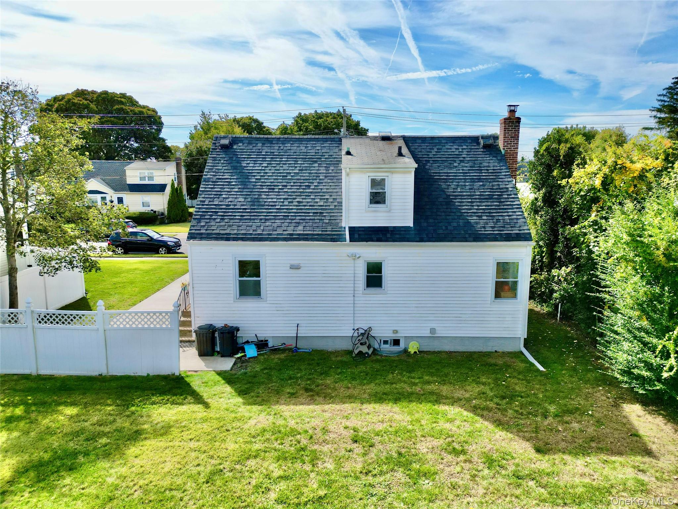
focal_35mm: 24
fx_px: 470
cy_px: 254
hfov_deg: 71.6
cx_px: 339
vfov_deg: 56.8
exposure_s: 1/3200
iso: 100
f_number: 1.7
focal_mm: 6.72
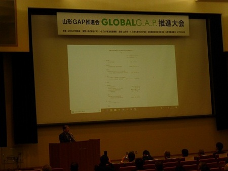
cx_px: 114
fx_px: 481
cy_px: 86
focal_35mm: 73
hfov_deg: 26.7
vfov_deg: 20.1
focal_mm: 13.2
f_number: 4.7
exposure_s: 1/50
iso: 400
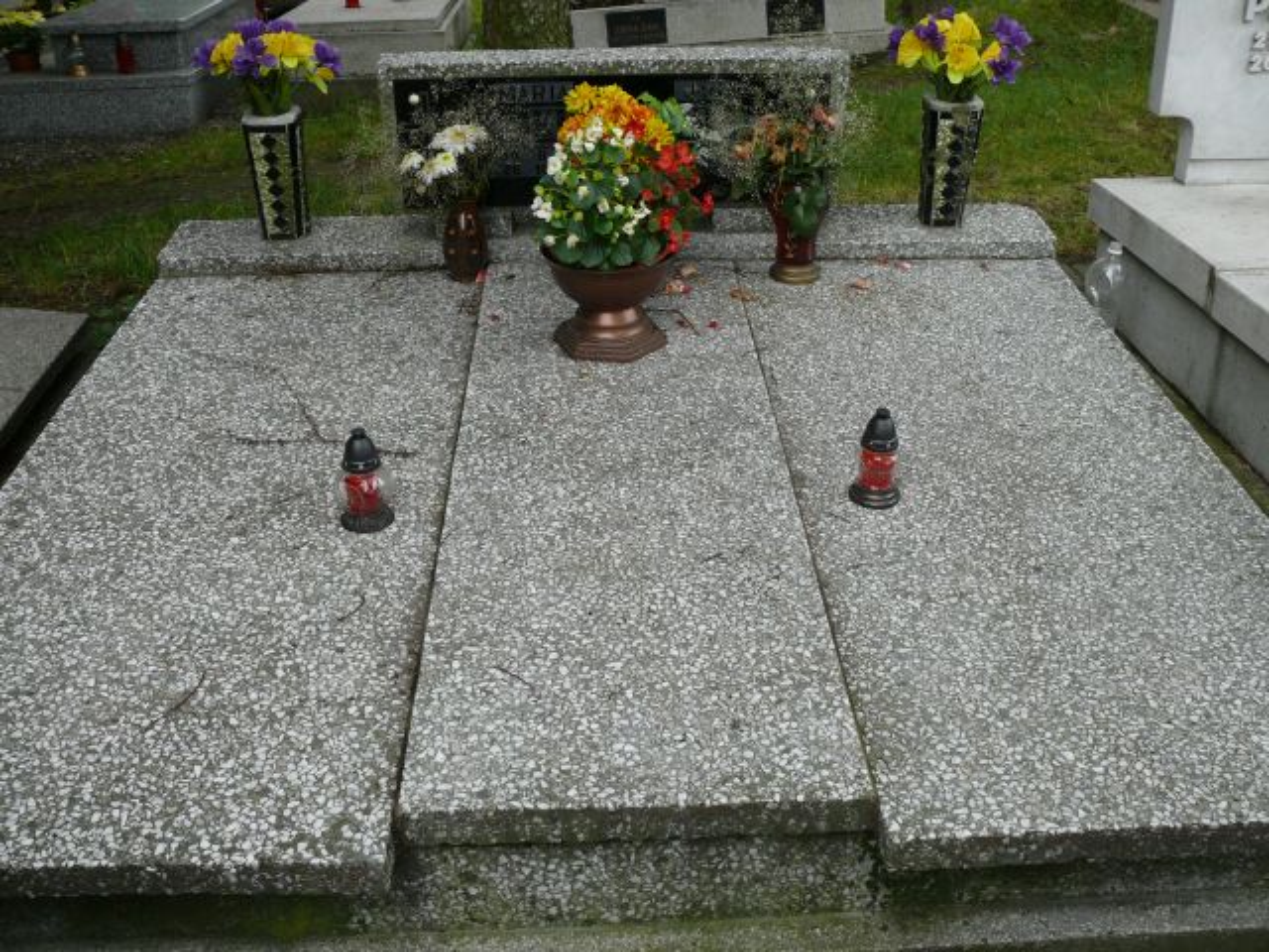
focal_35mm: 35
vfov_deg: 40.7
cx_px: 634
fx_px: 1283
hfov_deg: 52.6
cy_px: 476
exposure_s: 1/125
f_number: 3.2
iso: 100
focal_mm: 7.4
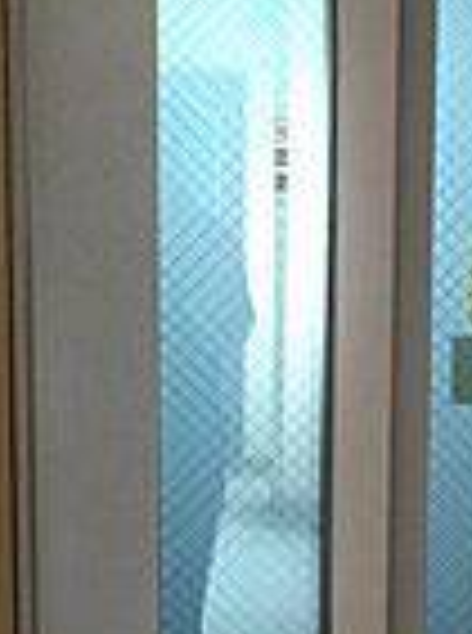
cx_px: 337
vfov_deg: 19.6
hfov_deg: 14.8
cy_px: 553
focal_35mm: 99
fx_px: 1808
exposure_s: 1/15
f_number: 2.2
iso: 64
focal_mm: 4.15
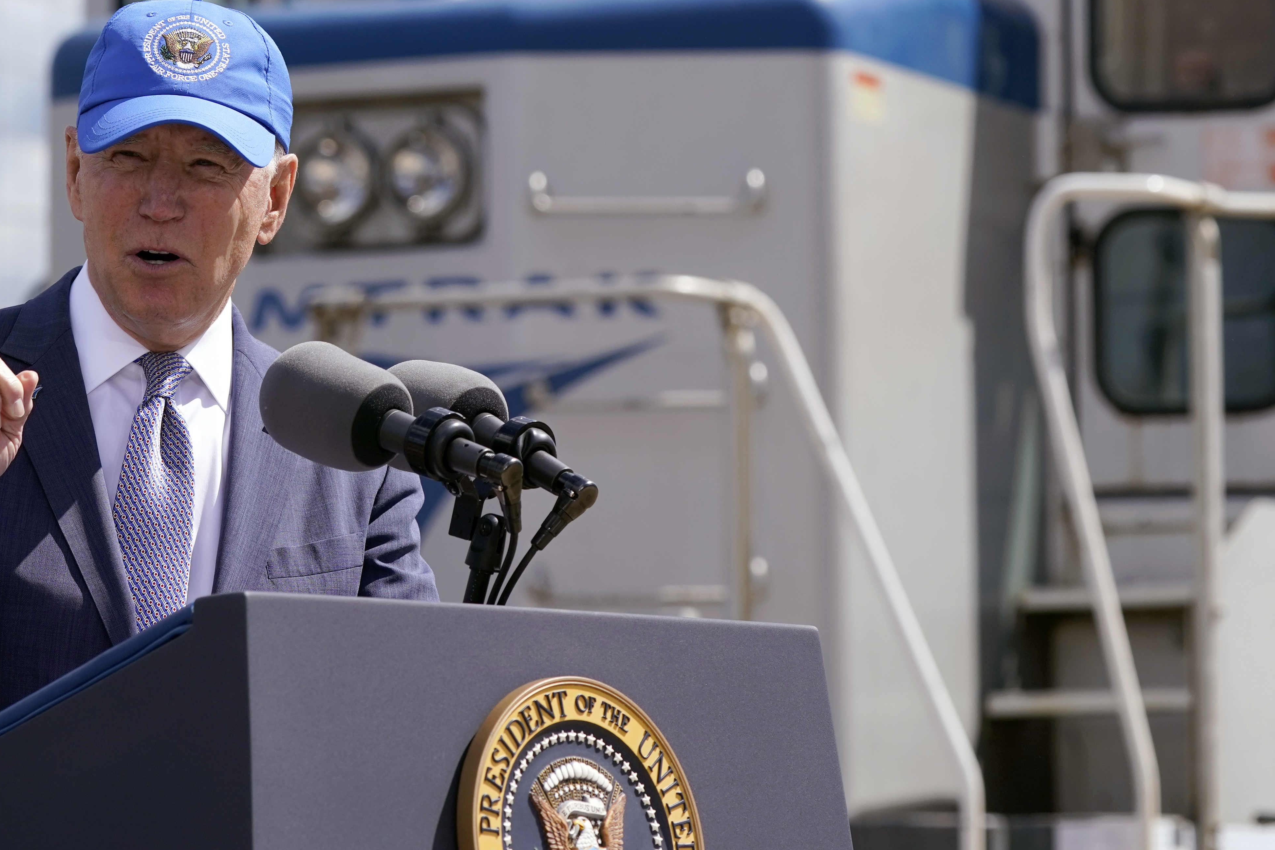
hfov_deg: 10.0
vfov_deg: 6.7
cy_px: 200
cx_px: 591
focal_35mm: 205
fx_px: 7260
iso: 320
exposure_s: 1/1600
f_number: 5.6
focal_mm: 133
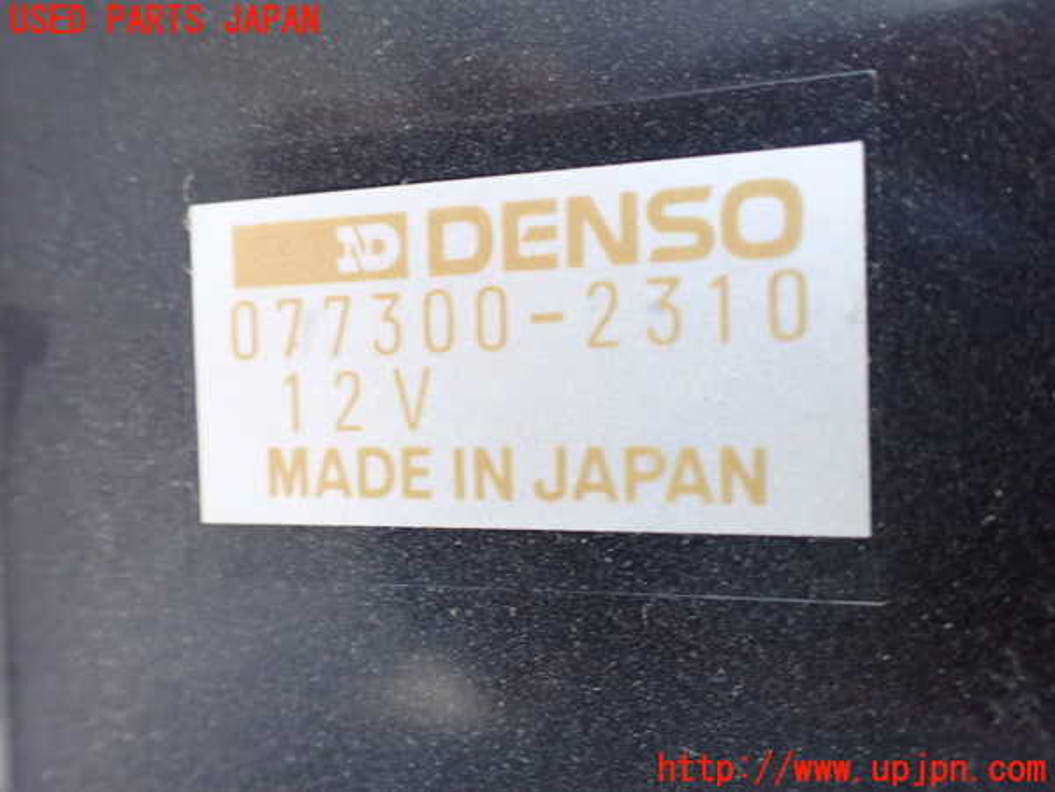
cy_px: 396
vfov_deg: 46.8
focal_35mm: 30
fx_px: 914
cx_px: 528
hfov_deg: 60.0
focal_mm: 5.4
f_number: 2.3
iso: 1250
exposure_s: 1/30
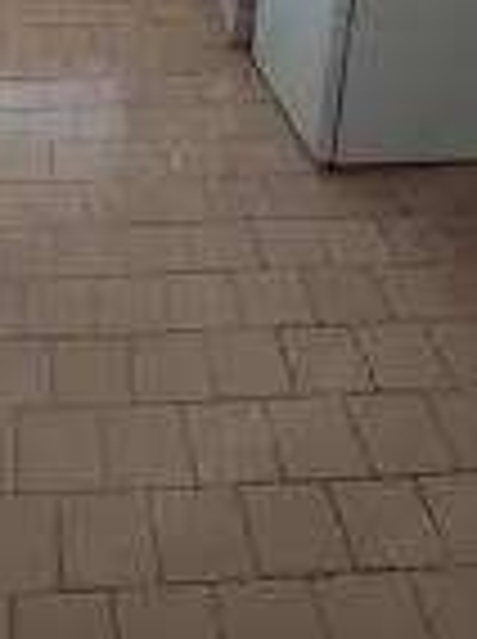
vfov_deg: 32.1
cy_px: -148
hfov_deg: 29.0
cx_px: 50
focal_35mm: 48
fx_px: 885
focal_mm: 1.43
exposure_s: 1/50
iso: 211
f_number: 2.2
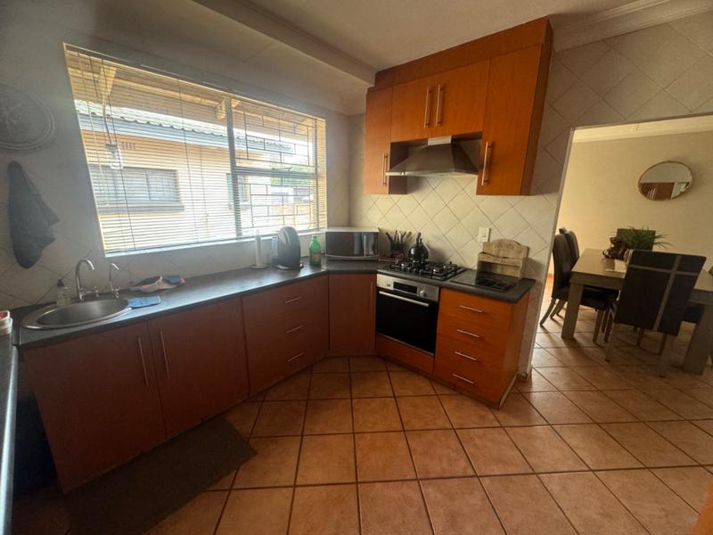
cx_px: 356
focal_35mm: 14
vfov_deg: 85.7
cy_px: 268
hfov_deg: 102.1
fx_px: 288
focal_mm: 2.22
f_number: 2.2
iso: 200
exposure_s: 1/99
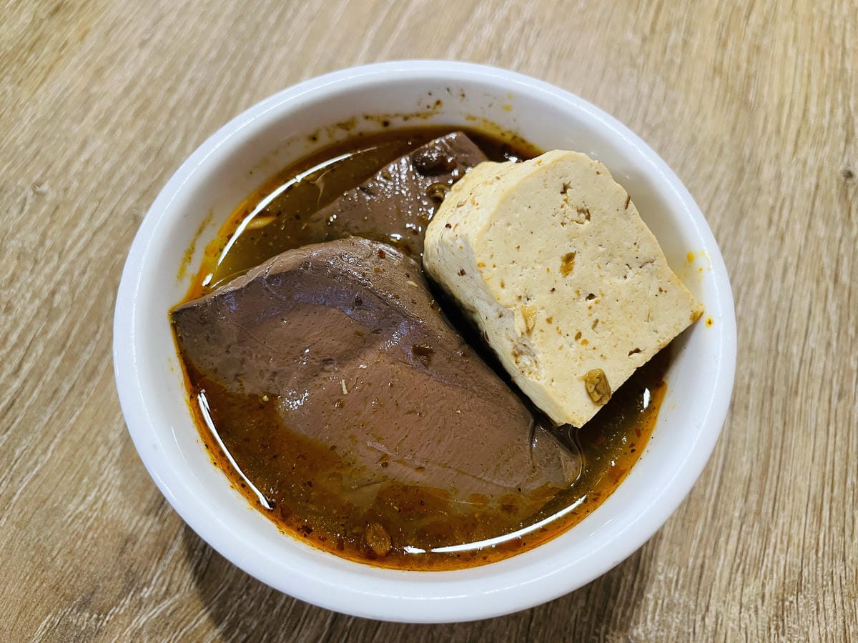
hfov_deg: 67.3
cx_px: 429
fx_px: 644
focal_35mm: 26
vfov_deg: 53.1
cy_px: 322
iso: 160
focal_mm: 4.2
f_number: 1.6
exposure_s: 1/60
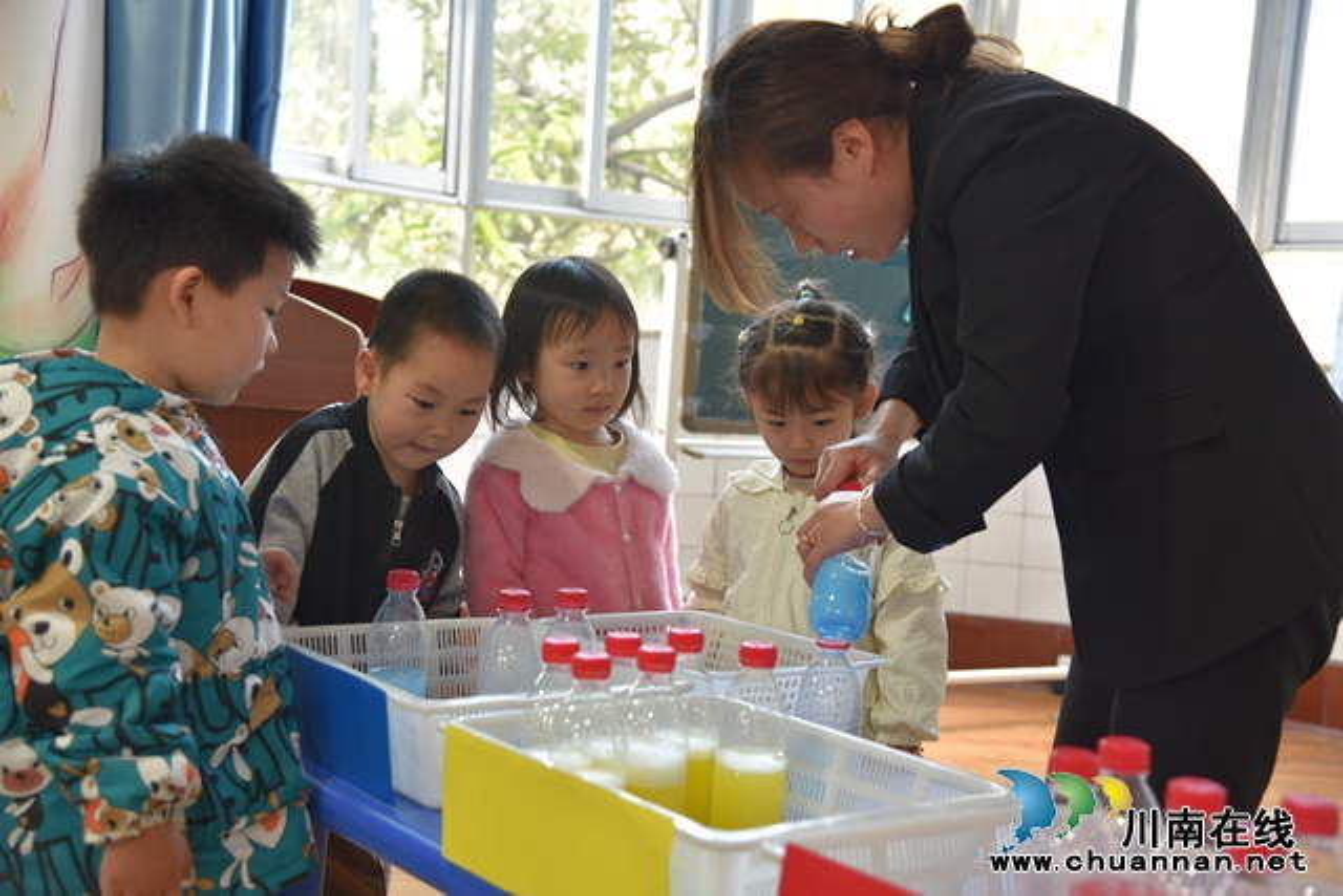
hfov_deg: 41.1
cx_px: 672
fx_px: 1791
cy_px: 448
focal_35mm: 48
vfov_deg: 28.1
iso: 400
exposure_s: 1/40
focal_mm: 48
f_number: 4
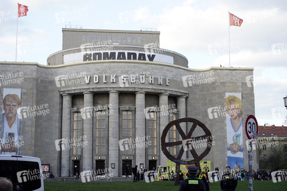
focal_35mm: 56
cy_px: 96
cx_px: 144
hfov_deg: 35.7
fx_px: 446
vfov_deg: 24.2
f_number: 5.6
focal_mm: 56
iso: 320
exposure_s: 1/250
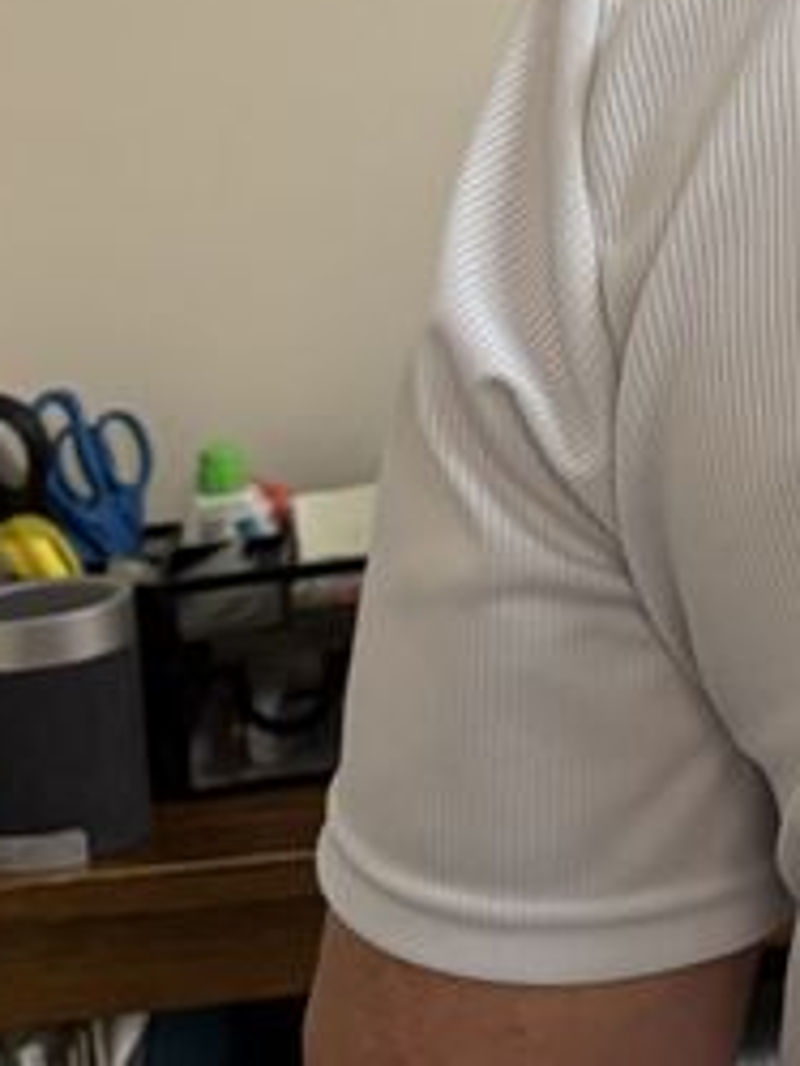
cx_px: 1587
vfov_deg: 17.9
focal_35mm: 107
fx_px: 3294
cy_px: 4
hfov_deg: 12.3
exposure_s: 1/60
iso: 200
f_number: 1.6
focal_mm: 5.96
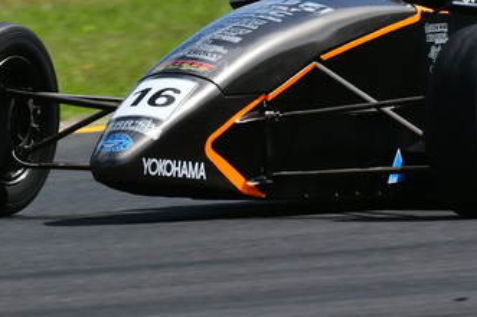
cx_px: 391
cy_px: 90
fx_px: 24025
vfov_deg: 0.8
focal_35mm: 1815
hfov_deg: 1.1
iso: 320
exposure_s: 1/640
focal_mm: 500
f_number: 11
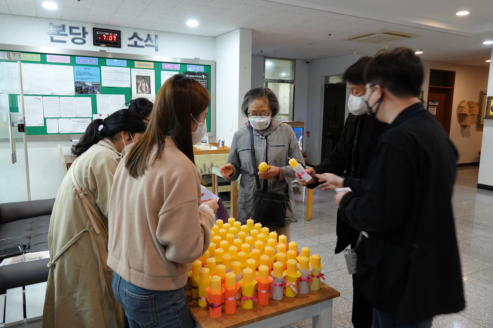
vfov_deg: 49.6
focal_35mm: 26
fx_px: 356
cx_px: 246
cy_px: 164
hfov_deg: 69.4
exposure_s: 1/30
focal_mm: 9.63
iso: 800
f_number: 2.5
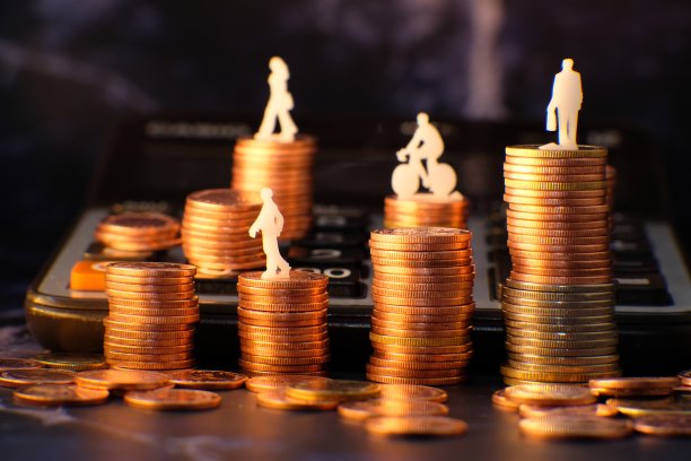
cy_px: 230
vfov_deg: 10.7
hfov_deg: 16.0
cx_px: 346
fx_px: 2457
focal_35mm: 128
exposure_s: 1/140
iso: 400
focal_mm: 85
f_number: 6.4
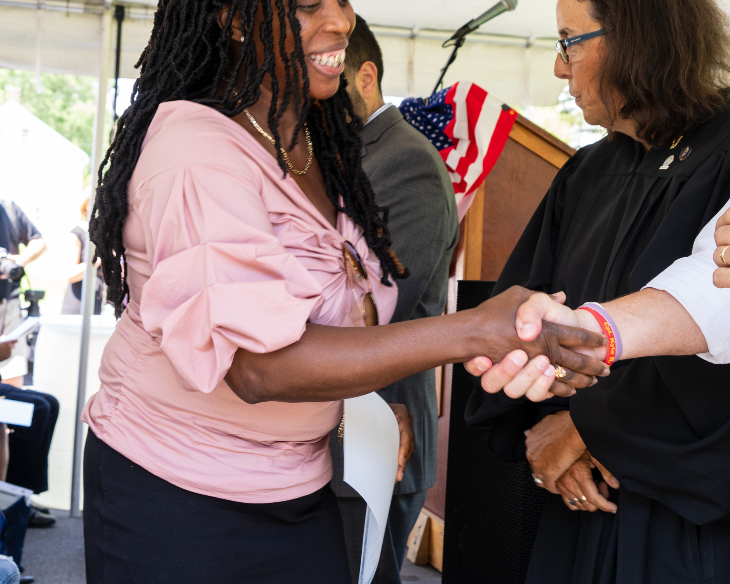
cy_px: 243
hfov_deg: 33.0
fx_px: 1232
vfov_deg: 26.6
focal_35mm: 57
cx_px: 318
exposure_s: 1/125
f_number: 6.3
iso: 800
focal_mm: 38
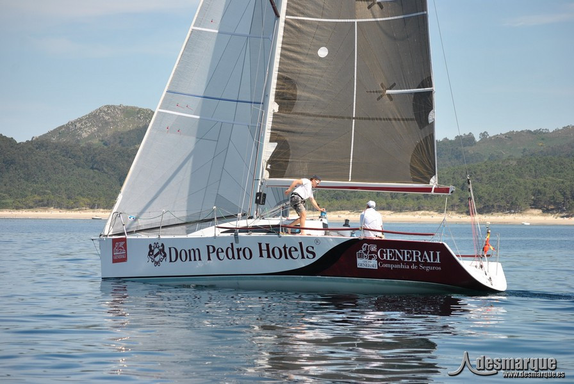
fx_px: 2155
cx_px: 287
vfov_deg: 10.2
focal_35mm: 135
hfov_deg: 15.2
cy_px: 192
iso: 110
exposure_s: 1/500
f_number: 5.6
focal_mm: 90
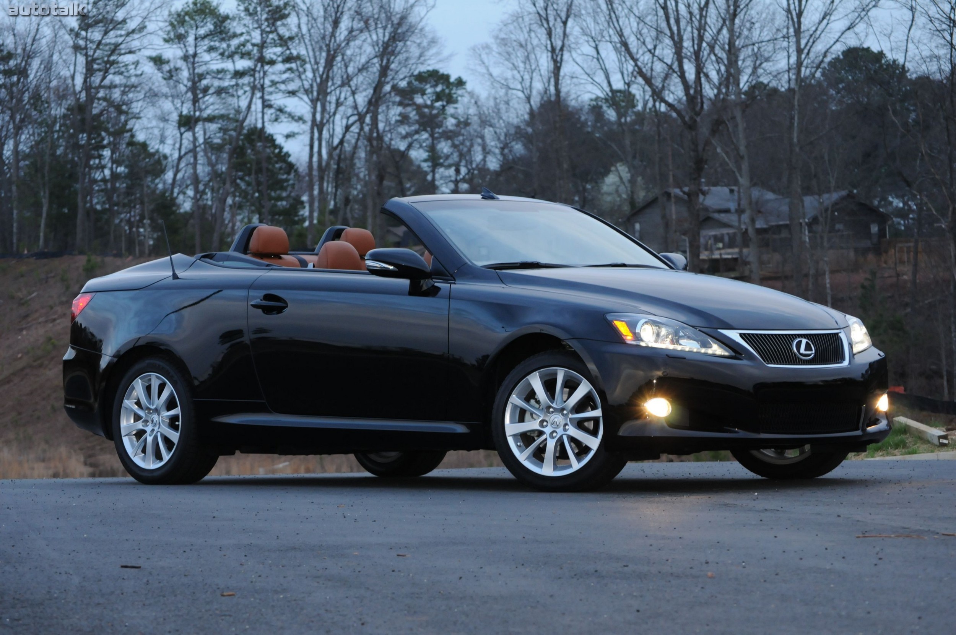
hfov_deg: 16.1
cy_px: 318
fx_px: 3382
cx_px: 478
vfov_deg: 10.7
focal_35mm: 128
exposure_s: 1/60
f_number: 8
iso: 800
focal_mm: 85
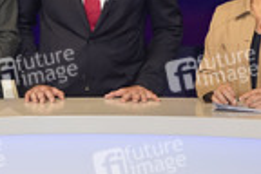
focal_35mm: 116
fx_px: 841
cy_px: 25
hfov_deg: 17.1
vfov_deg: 11.8
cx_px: -17
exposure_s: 1/160
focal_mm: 37
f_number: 5.6
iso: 2000
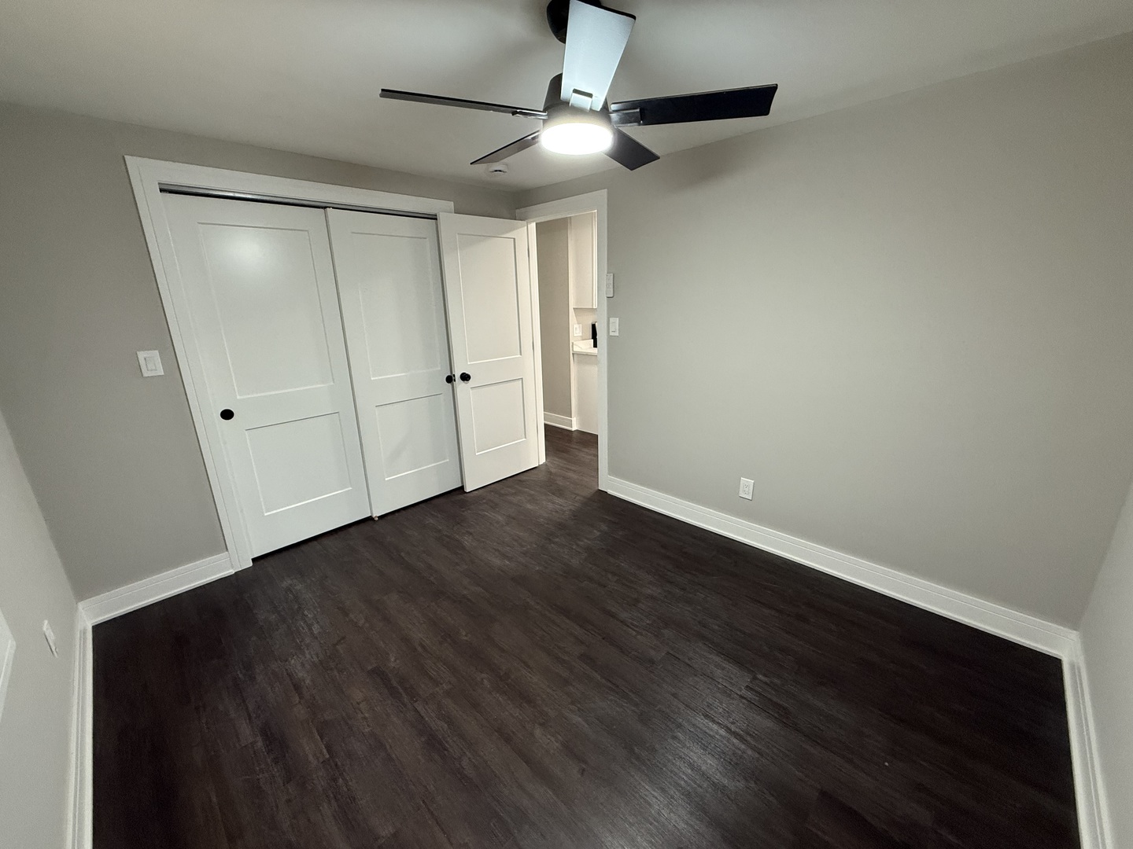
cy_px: 424
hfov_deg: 102.1
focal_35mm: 14
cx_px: 566
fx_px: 458
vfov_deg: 85.7
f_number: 2.2
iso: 320
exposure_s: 1/60
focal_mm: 2.22
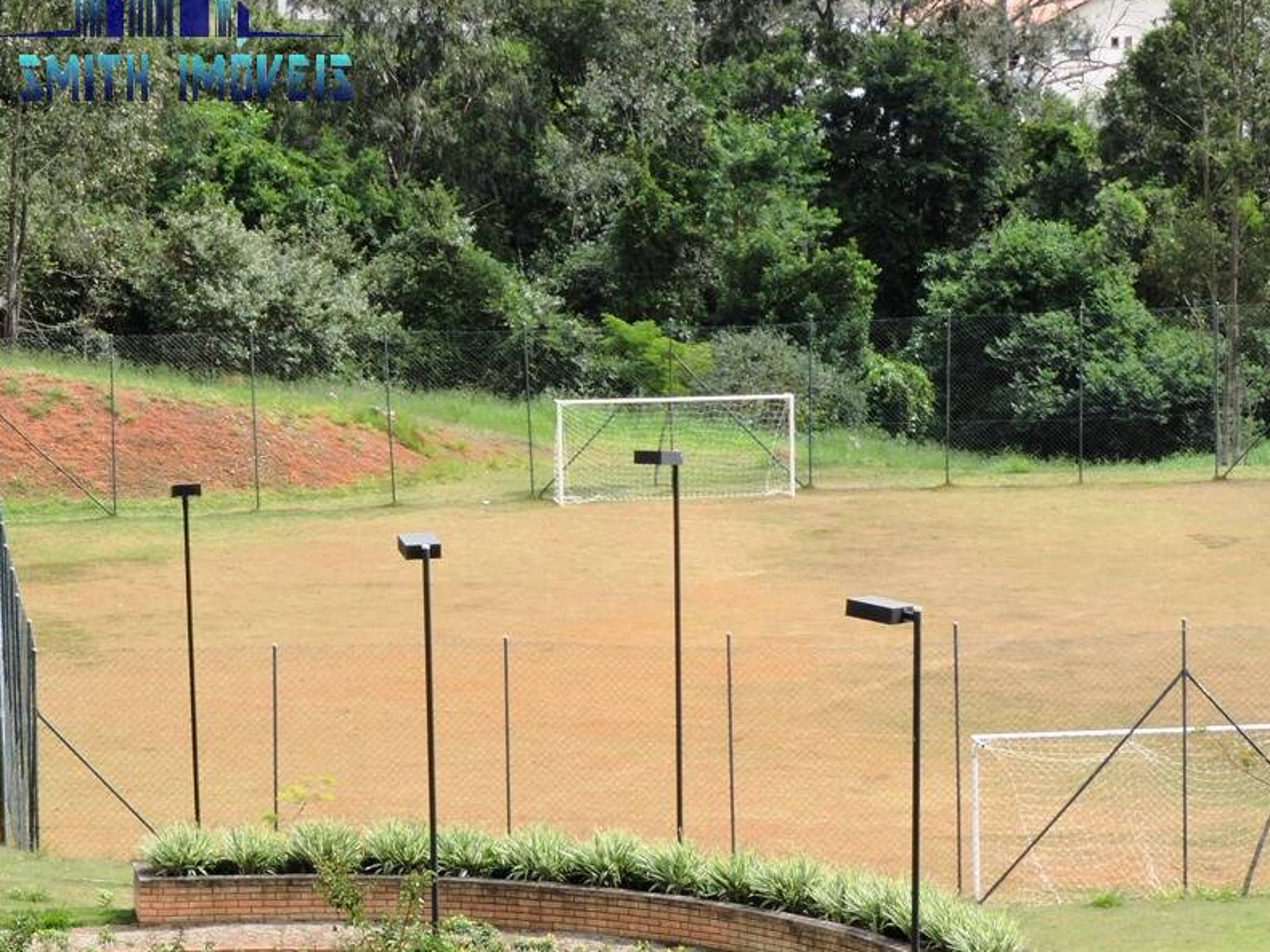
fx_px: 4035
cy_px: 466
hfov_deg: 17.9
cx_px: 759
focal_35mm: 110
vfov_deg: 13.5
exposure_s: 1/400
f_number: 4
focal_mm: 15.2
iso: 100
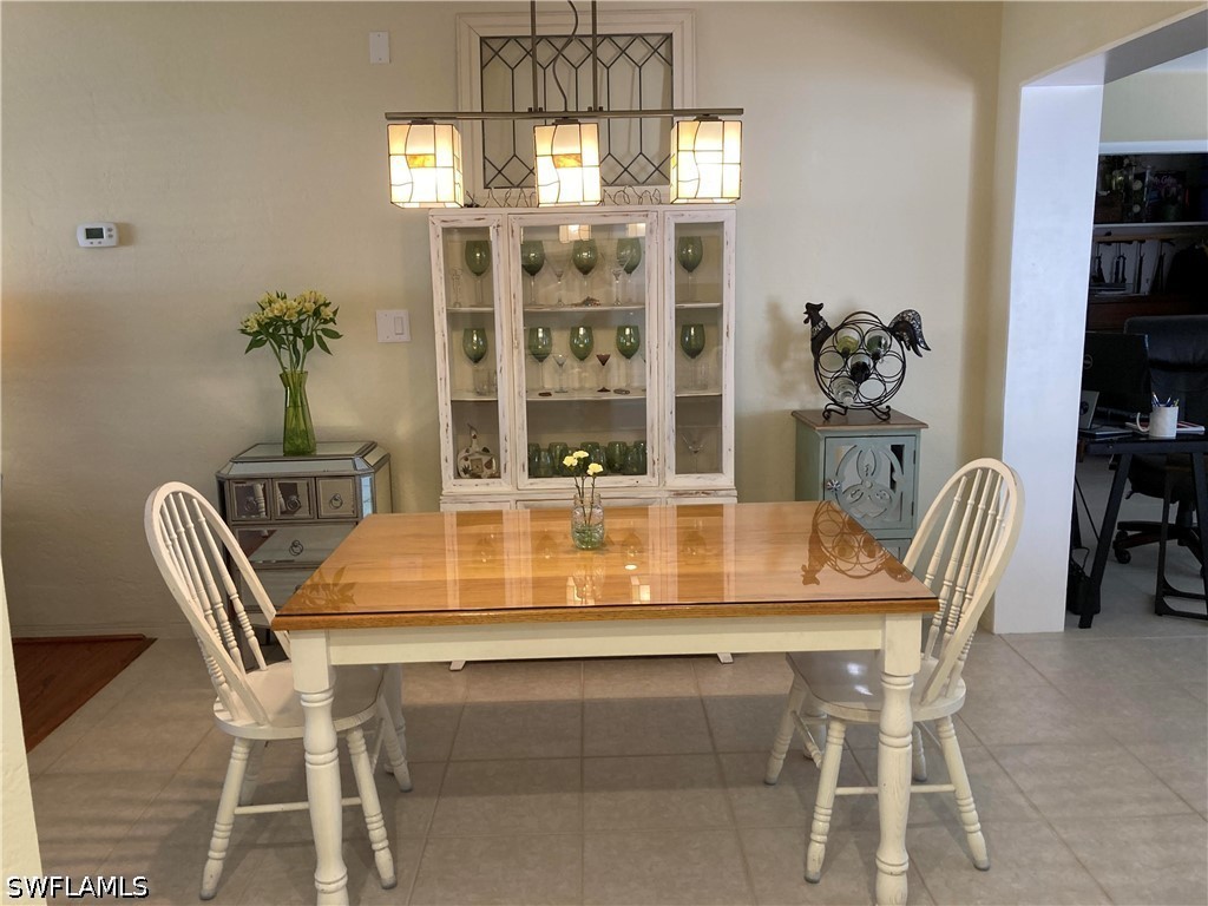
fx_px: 977
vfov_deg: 49.7
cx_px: 604
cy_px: 453
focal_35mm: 28
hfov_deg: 63.4
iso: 125
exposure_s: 1/60
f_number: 1.8
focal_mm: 3.99
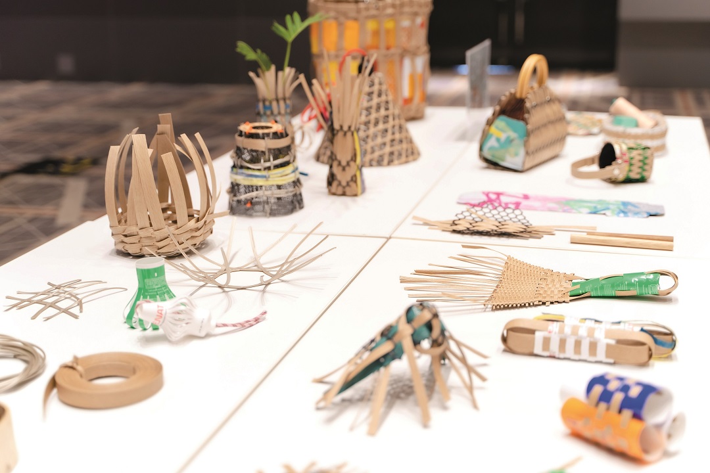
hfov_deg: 38.2
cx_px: 355
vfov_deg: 26.0
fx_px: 1025
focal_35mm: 52
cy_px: 236
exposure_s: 1/160
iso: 320
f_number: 2.8
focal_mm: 52
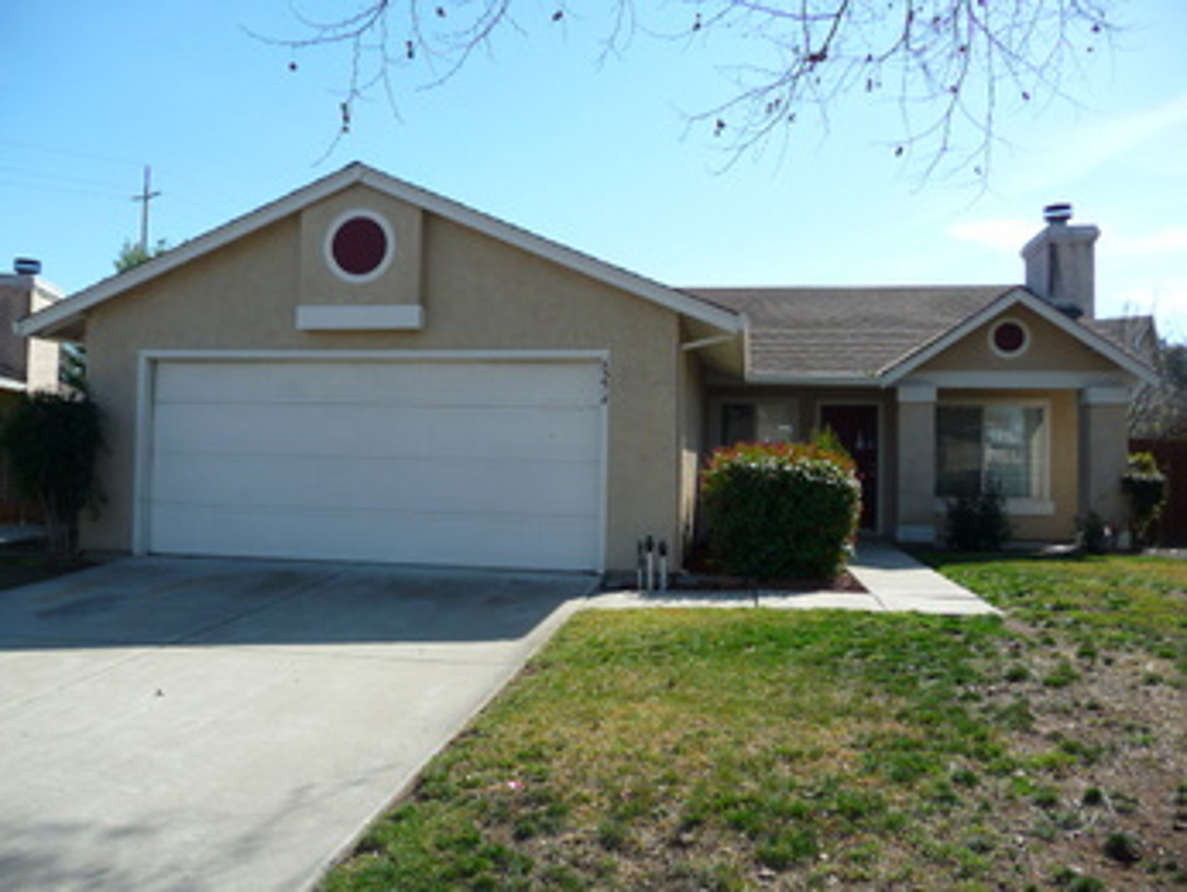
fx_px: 961
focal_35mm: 28
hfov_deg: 63.4
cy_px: 446
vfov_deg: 49.8
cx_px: 594
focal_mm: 4.7
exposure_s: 1/640
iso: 100
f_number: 3.3
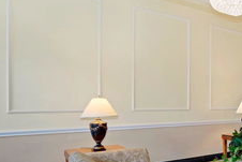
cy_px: 84
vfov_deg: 38.9
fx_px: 229
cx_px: 228
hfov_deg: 48.4
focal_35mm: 34
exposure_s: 1/6
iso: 320
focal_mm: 16
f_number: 8
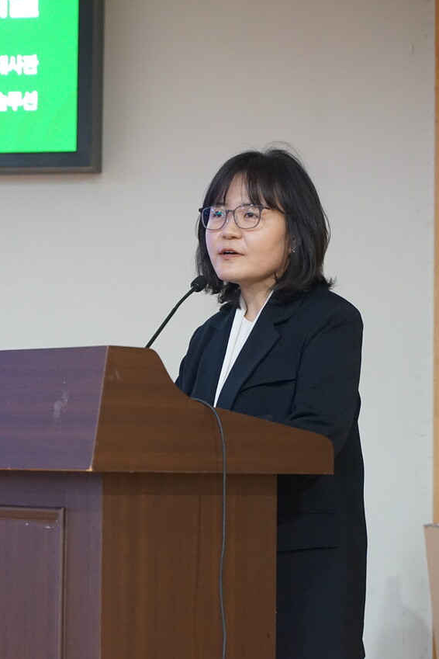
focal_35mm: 113
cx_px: 111
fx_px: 2067
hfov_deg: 12.1
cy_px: 330
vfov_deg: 18.1
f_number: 4
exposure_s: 1/160
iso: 4000
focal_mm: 75
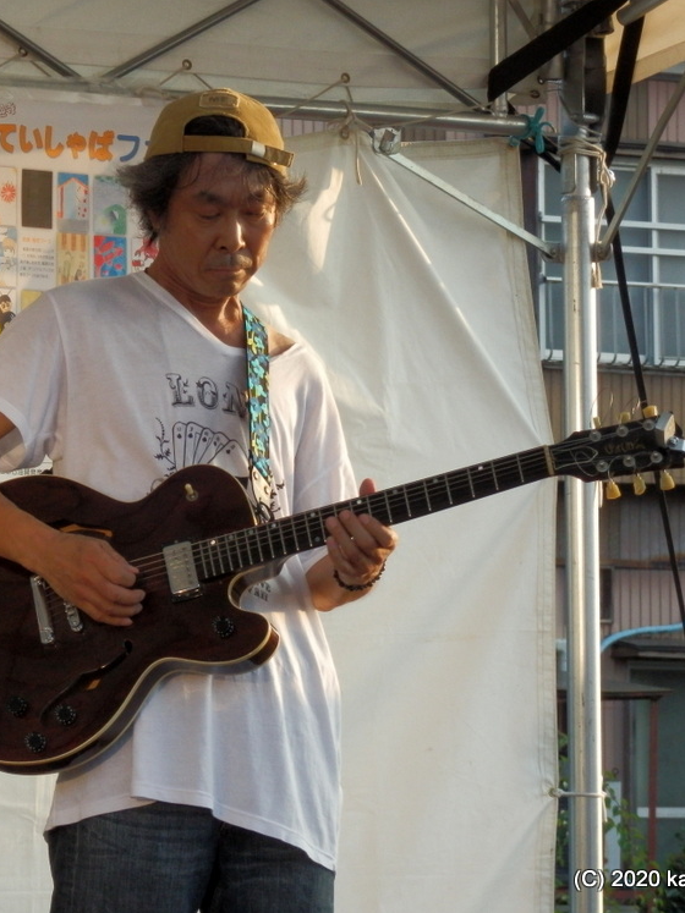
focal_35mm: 273
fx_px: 7205
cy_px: 457
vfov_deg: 7.3
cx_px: 166
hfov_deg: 5.4
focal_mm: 36.5
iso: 250
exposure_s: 1/250
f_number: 5.9
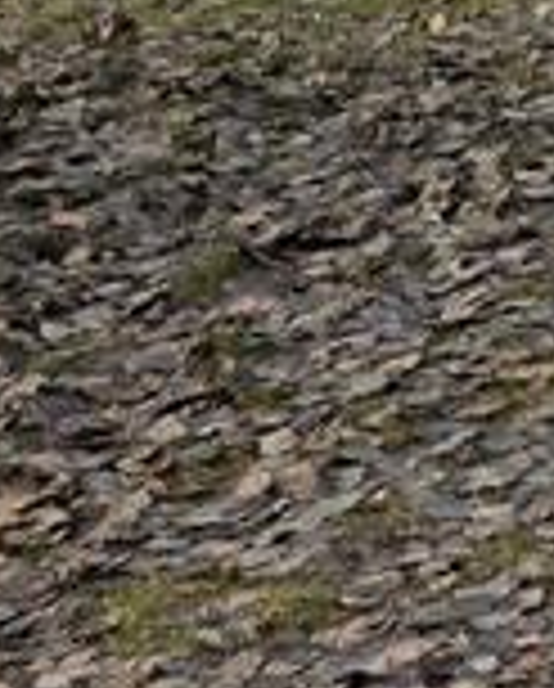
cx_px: 1752
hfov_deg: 8.4
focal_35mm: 150
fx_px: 3065
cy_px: -418
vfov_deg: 12.1
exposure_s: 1/3891
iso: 80
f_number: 1.7
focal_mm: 6.3
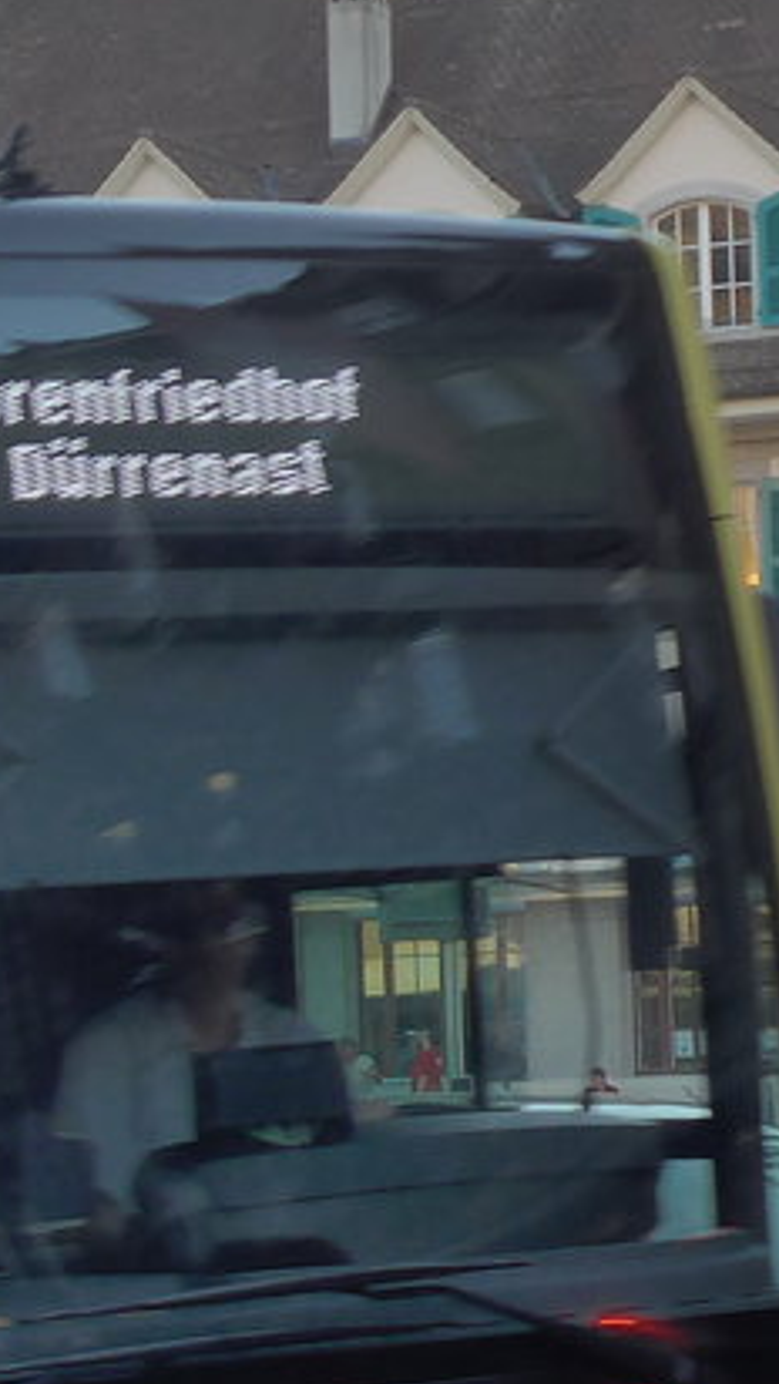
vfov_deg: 13.0
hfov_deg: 7.1
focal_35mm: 165
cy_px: 1058
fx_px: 6054
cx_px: -876
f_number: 3.3
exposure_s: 1/125
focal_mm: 10.7
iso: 160
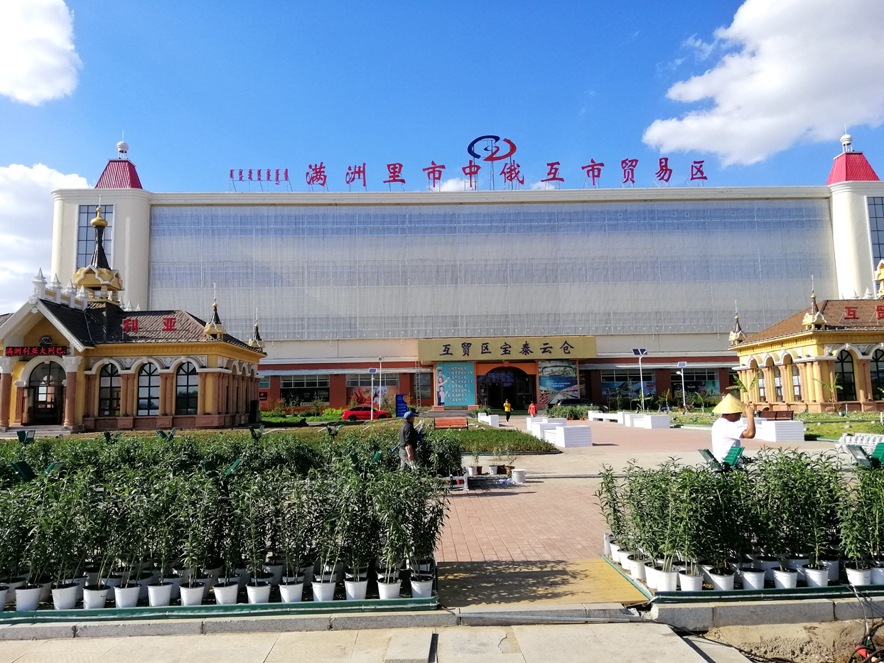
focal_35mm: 26
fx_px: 664
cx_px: 442
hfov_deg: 67.3
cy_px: 332
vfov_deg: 53.1
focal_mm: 3.81
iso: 50
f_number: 2.2
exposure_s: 1/1221
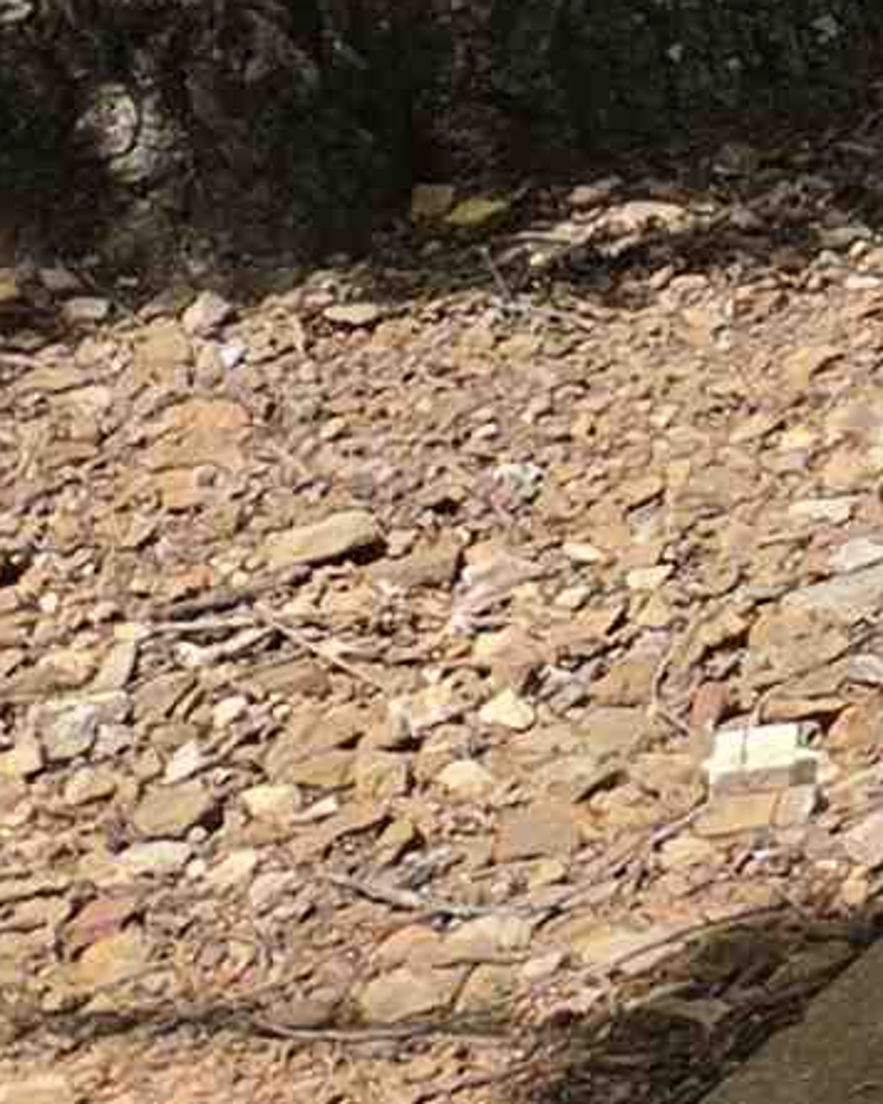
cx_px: 3745
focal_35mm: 155
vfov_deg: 11.2
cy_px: -1121
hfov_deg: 7.0
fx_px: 5063
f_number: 1.8
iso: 80
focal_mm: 5.4
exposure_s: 1/3034
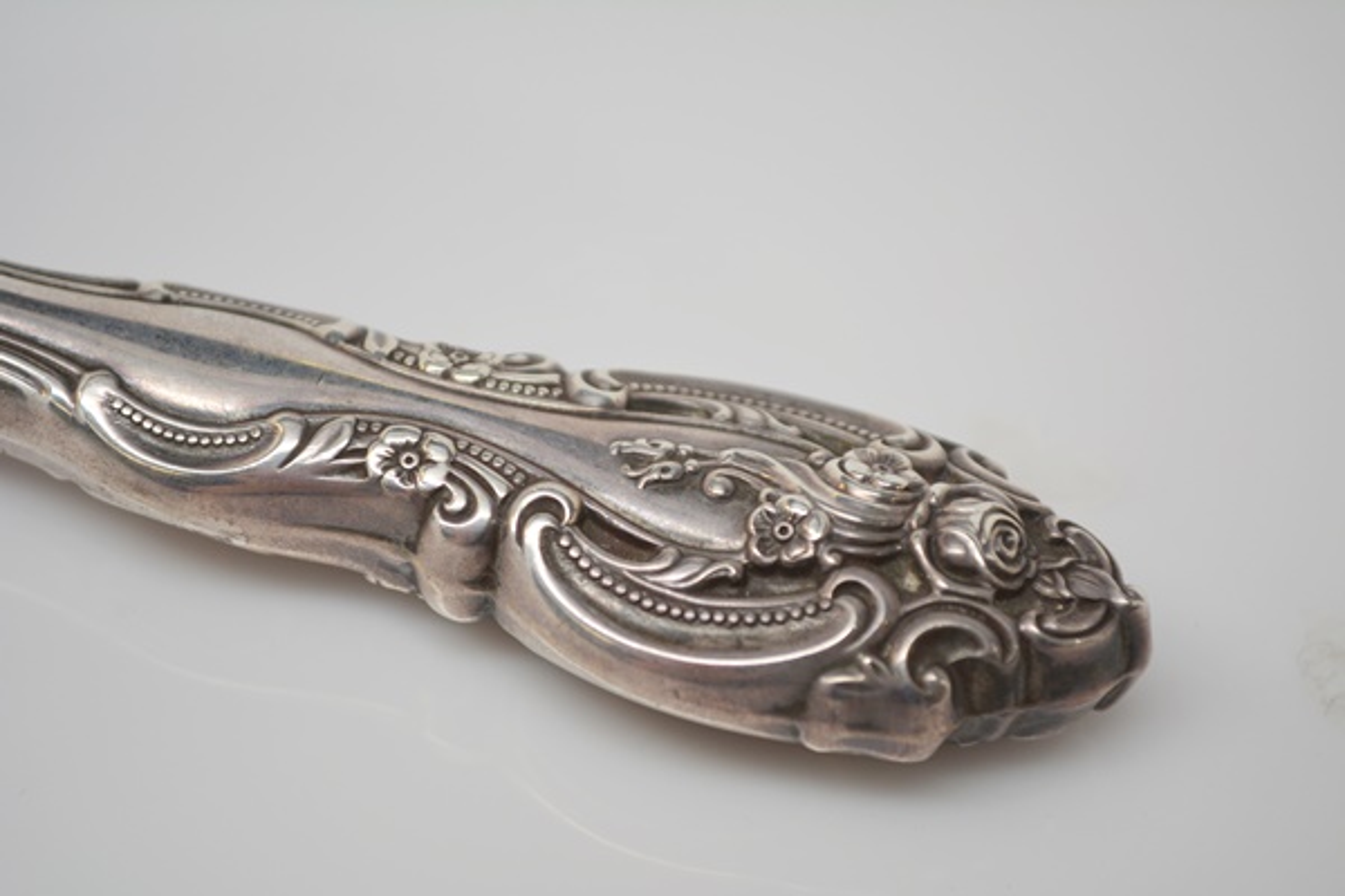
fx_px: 3082
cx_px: 672
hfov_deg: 24.6
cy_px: 448
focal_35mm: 82
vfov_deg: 16.6
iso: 400
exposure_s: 1/60
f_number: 5.6
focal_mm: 55
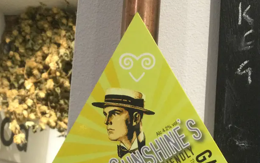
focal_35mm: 55
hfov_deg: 36.9
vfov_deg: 22.7
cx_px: 136
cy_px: 160
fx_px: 390
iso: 200
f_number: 2.4
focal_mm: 3.3
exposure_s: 1/33
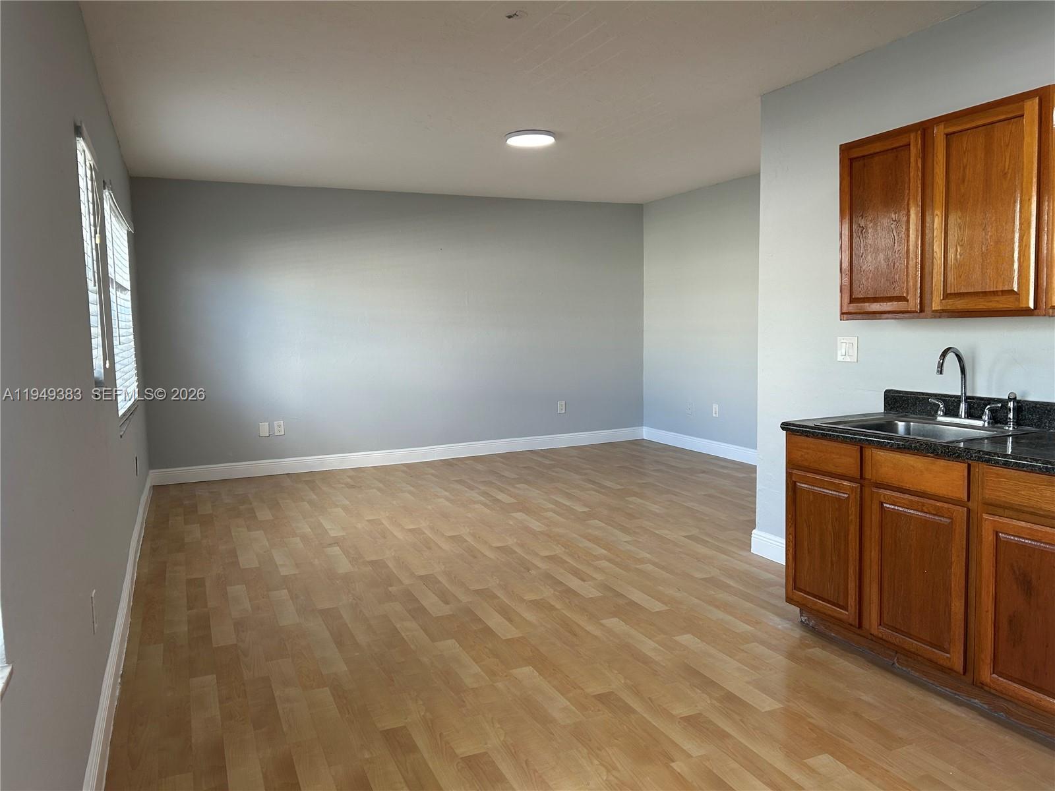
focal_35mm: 26
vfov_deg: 53.1
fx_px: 792
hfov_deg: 67.3
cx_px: 528
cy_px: 396
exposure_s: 1/120
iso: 80
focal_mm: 5.7
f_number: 1.5
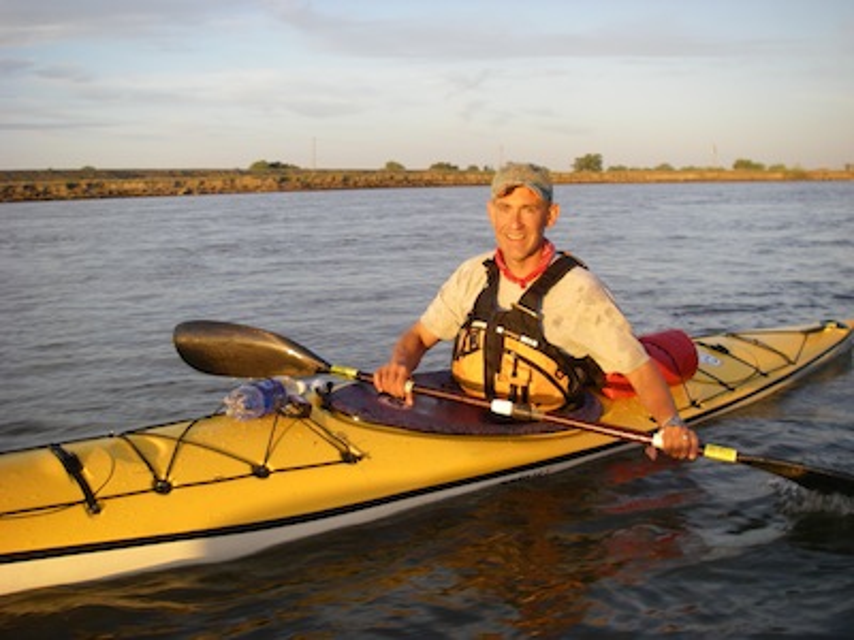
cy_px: 320
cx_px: 427
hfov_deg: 49.0
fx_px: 937
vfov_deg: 37.7
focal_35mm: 38
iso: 64
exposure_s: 1/100
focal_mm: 6.3
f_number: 3.3
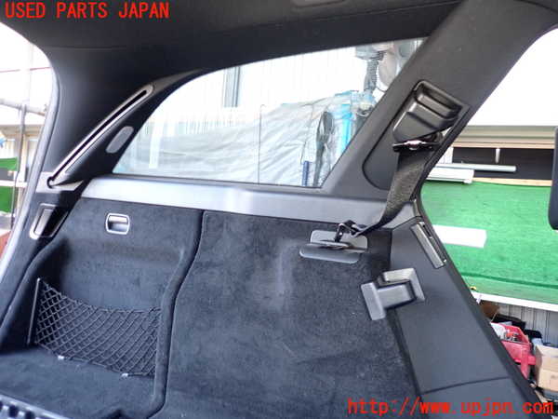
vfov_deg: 54.9
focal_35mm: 25
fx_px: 403
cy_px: 210
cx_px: 279
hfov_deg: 69.4
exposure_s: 1/30
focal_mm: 4.5
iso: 200
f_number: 2
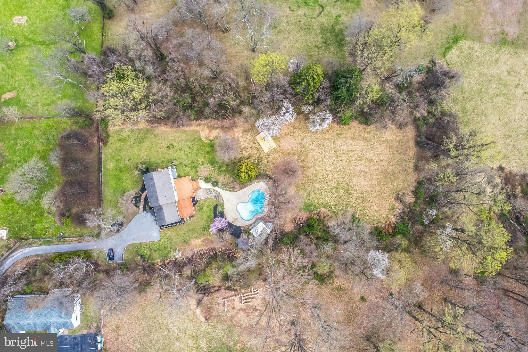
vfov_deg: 57.2
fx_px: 323
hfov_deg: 78.6
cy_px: 176
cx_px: 264
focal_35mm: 22
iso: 100
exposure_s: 1/120
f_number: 2.8
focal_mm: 8.38
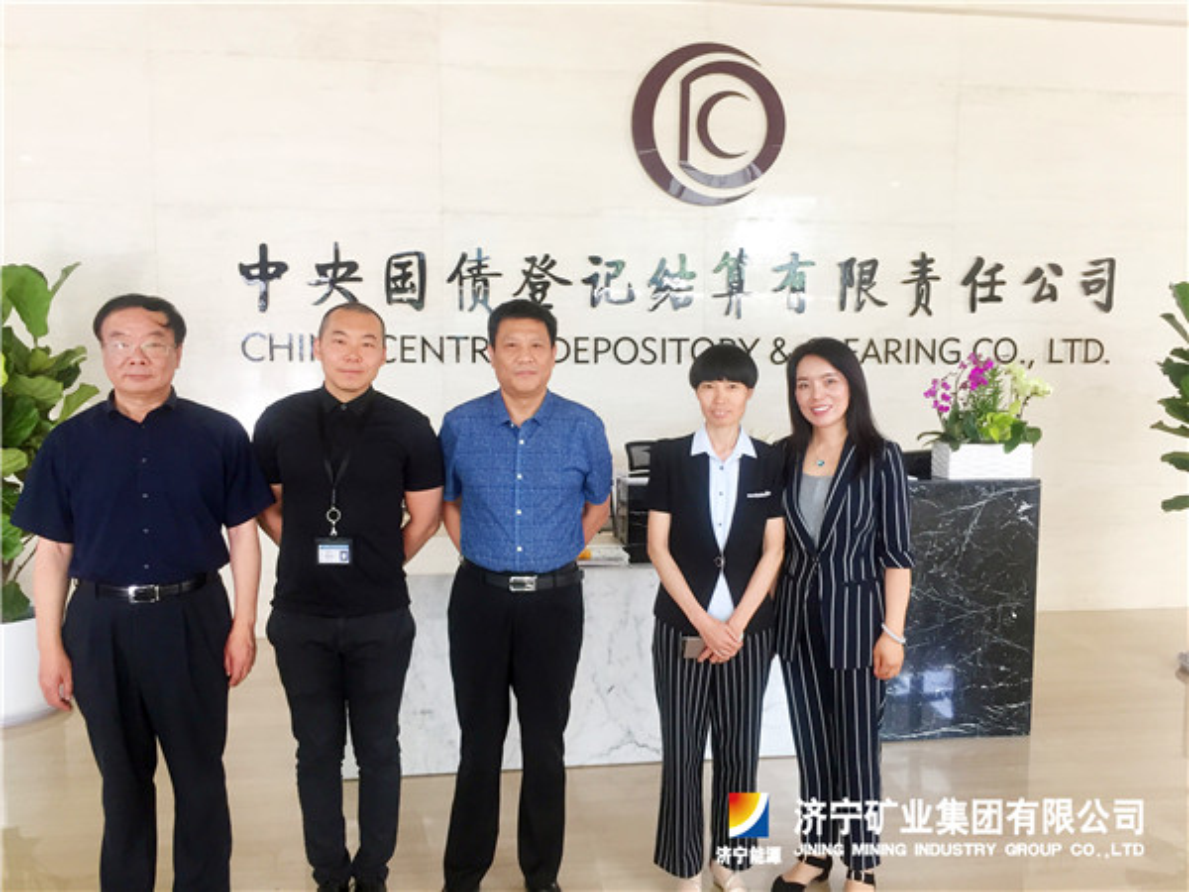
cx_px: 594
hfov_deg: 61.7
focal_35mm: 29
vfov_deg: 48.2
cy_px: 446
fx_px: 996
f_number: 2.2
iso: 100
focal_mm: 4.15
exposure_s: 1/33
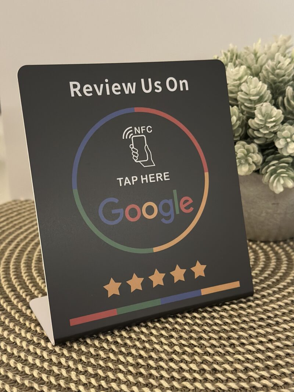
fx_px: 544
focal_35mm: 48
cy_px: 196
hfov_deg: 30.3
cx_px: 147
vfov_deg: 39.7
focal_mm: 6.86
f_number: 1.78
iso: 800
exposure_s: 1/25
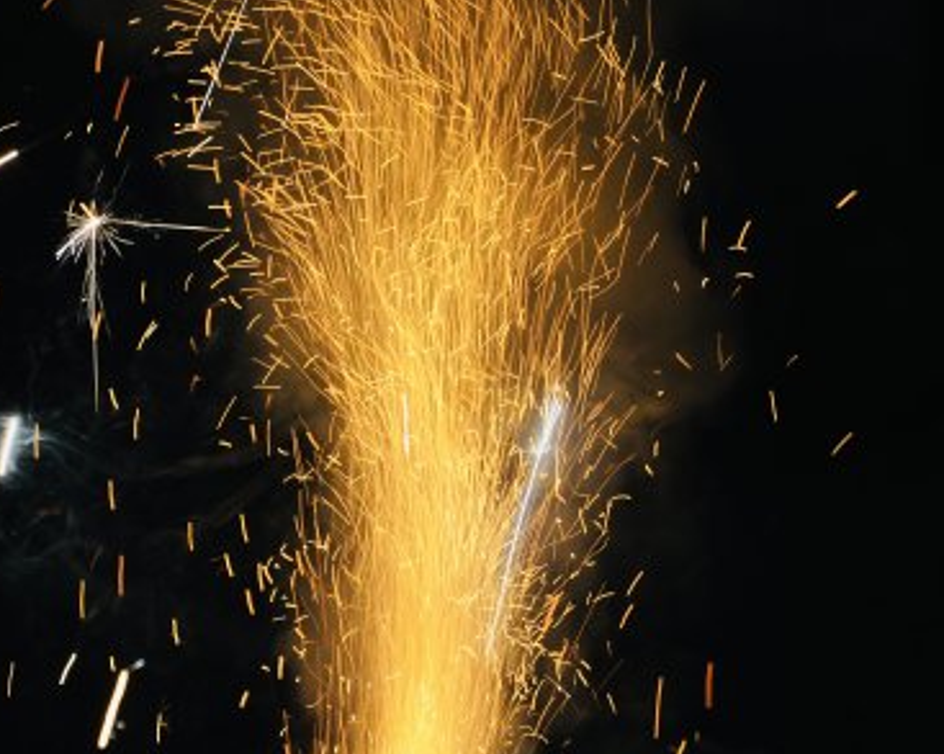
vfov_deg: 5.5
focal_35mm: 282
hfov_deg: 6.9
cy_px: 643
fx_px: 7872
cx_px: 445
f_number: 5.6
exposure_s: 1/60
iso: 400
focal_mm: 120
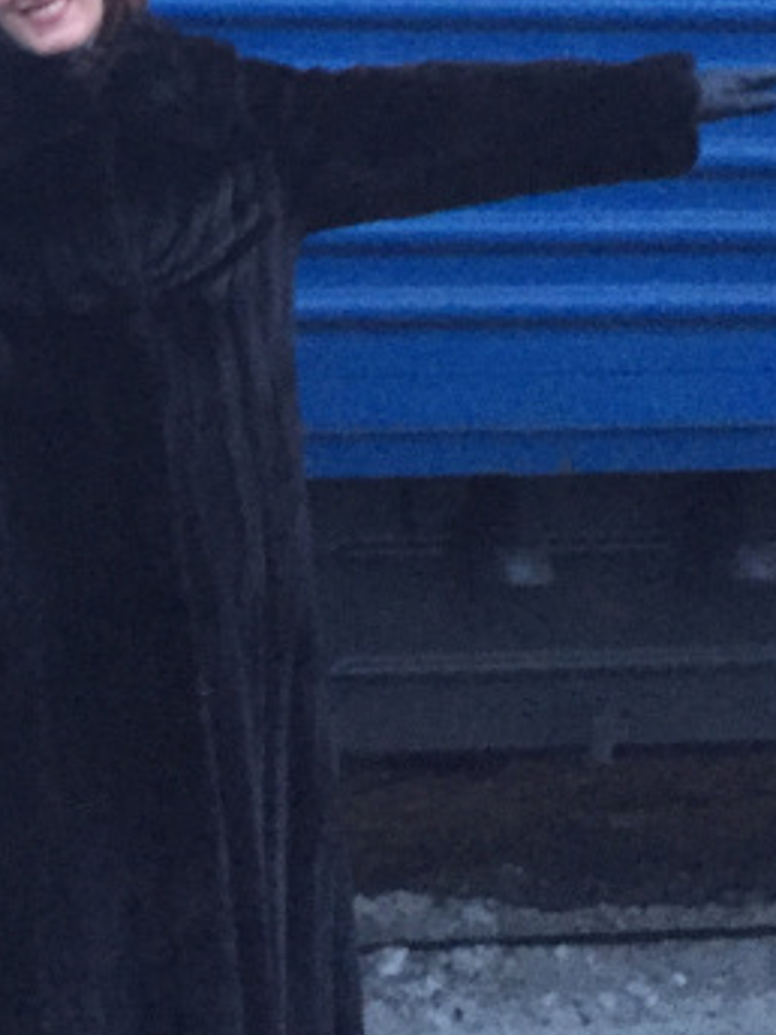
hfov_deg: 17.8
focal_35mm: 81
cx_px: -6
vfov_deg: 23.6
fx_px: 2421
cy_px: 141
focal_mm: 4.15
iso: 400
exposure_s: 1/17
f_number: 2.2
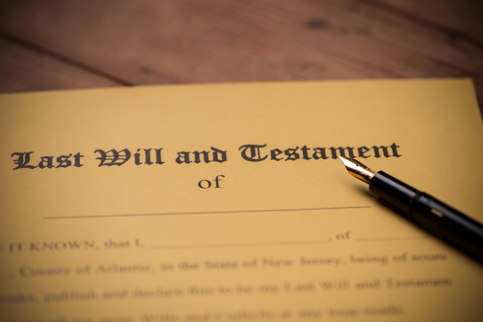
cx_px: 242
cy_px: 161
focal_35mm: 105
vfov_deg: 13.0
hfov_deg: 19.5
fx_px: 1409
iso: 64
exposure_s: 1/500
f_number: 5
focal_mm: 105
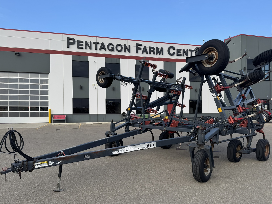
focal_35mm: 27
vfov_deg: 51.3
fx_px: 212
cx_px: 146
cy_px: 112
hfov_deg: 65.2
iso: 80
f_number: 1.78
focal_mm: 6.76
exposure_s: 1/925
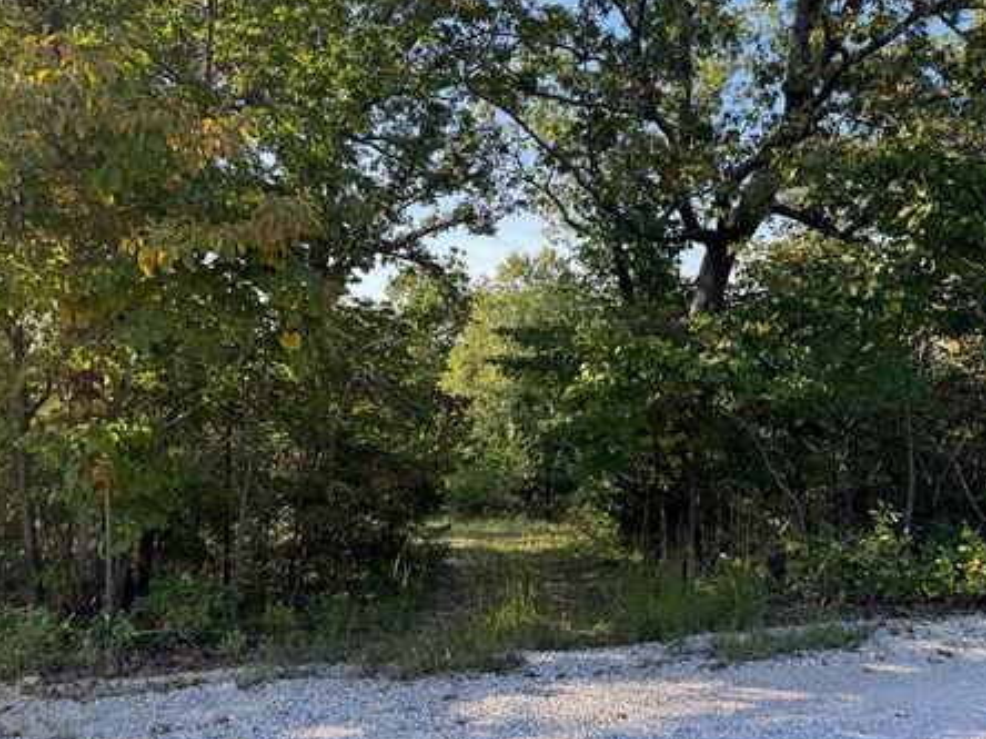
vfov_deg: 51.3
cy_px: 336
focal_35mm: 27
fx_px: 769
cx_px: 437
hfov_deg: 65.1
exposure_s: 1/470
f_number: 1.78
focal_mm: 6.76
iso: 80
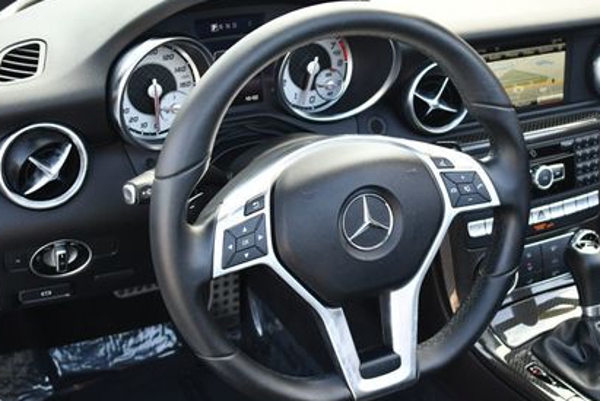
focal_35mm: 56
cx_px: 353
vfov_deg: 24.2
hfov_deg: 35.5
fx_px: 934
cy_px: 214
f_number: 3.5
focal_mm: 18
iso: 400
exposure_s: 1/250
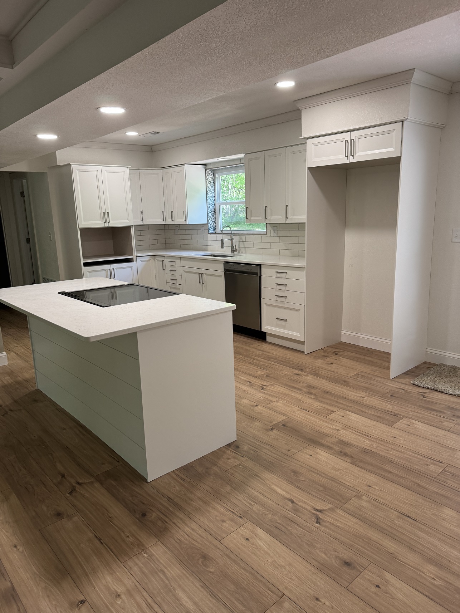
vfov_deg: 71.6
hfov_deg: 56.8
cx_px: 230
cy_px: 306
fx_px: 425
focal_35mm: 24
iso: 125
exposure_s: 1/121
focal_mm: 6.76
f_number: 1.78
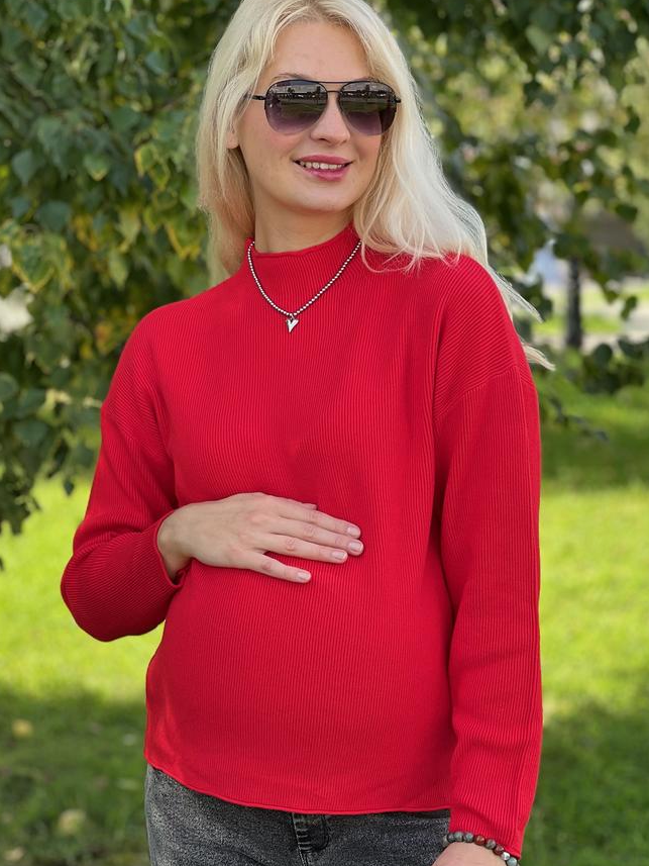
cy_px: 456
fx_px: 2299
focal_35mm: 92
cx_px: 303
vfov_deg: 21.3
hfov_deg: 16.1
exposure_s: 1/121
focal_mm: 9
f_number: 2.8
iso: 40
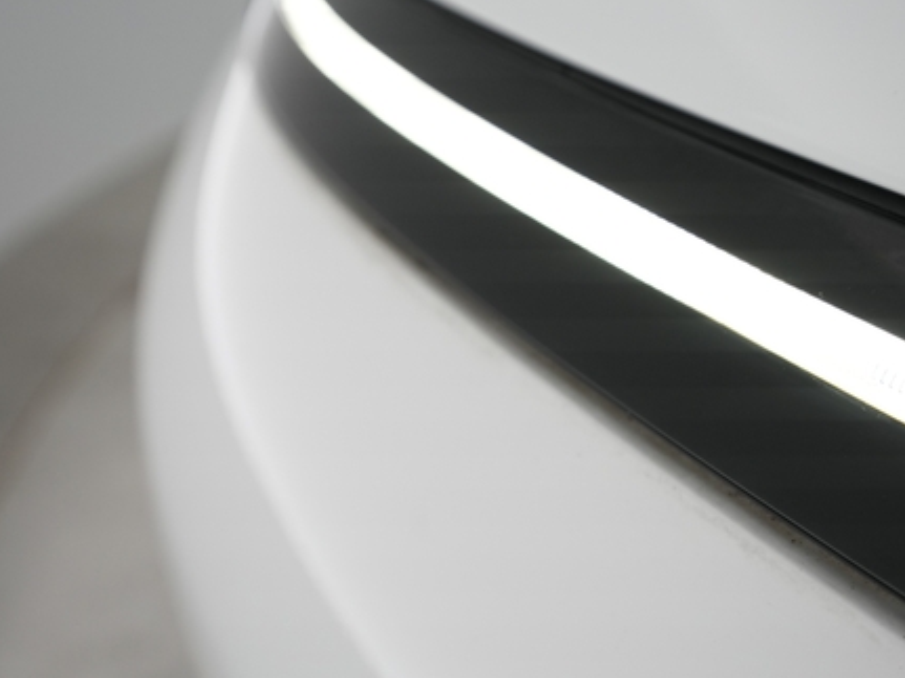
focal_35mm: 40
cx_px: 531
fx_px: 1045
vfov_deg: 35.8
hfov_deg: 46.6
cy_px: 403
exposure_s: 1/80
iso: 1250
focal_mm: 28
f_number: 5.6
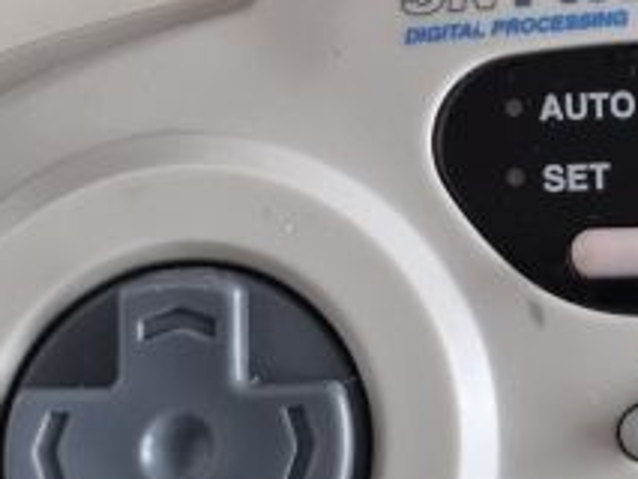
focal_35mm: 122
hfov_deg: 15.9
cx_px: 575
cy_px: -78
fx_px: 2250
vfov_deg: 11.9
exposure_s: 1/50
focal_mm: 5.4
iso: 200
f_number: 1.8
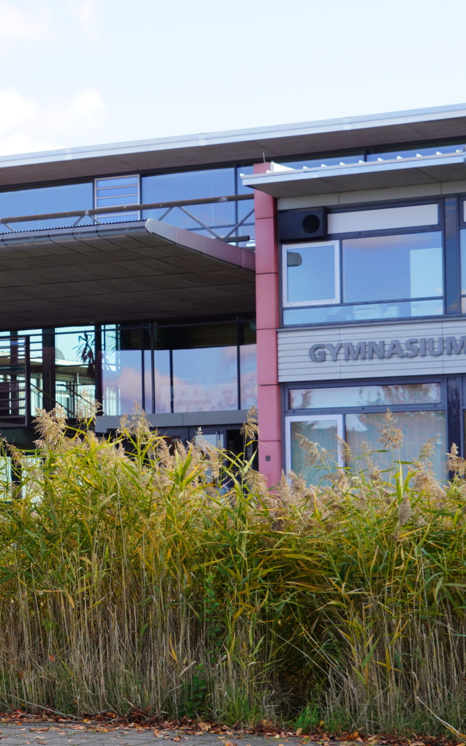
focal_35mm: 113
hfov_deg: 11.5
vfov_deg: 18.5
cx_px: -8
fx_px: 2293
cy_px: 372
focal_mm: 49
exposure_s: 1/100
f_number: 5.6
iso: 100
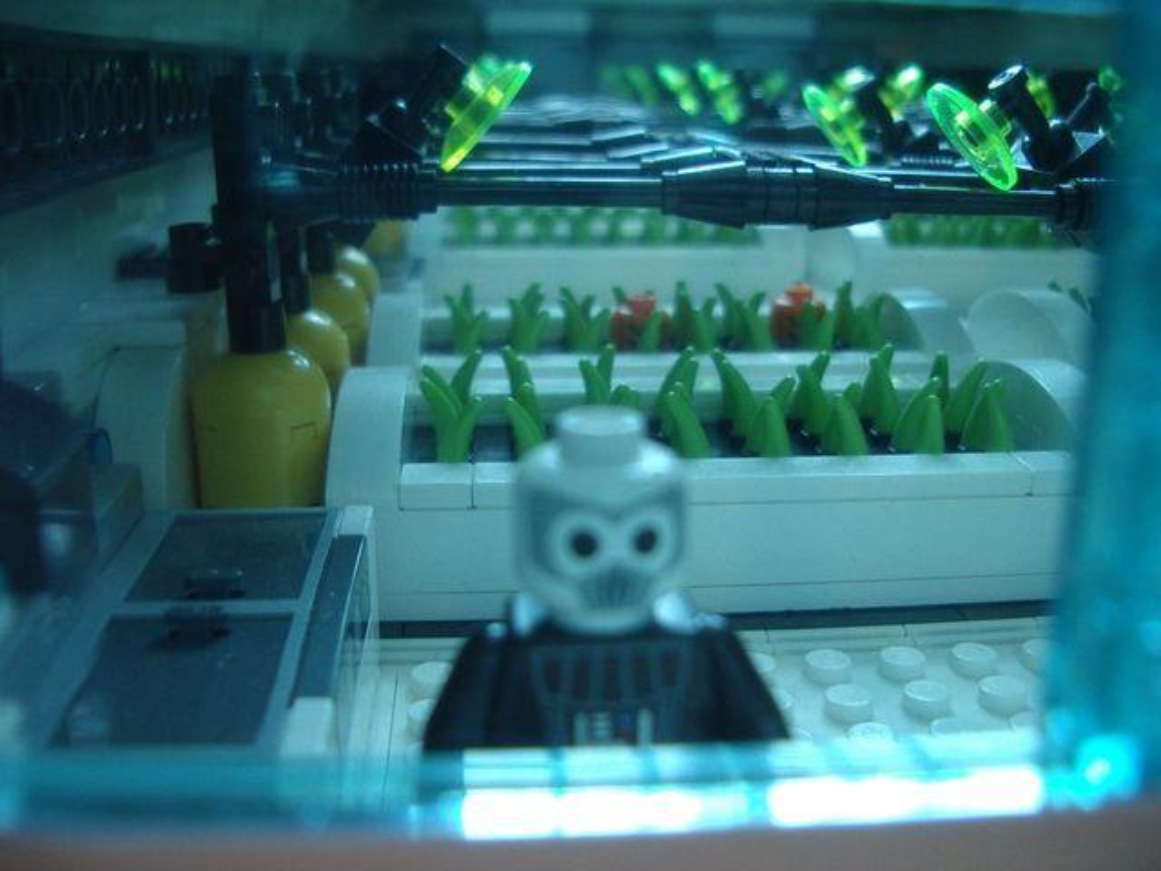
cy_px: 436
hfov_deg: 49.0
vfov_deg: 37.7
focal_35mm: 38
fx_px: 1274
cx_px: 580
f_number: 2.6
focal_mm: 5.8
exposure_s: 1/25
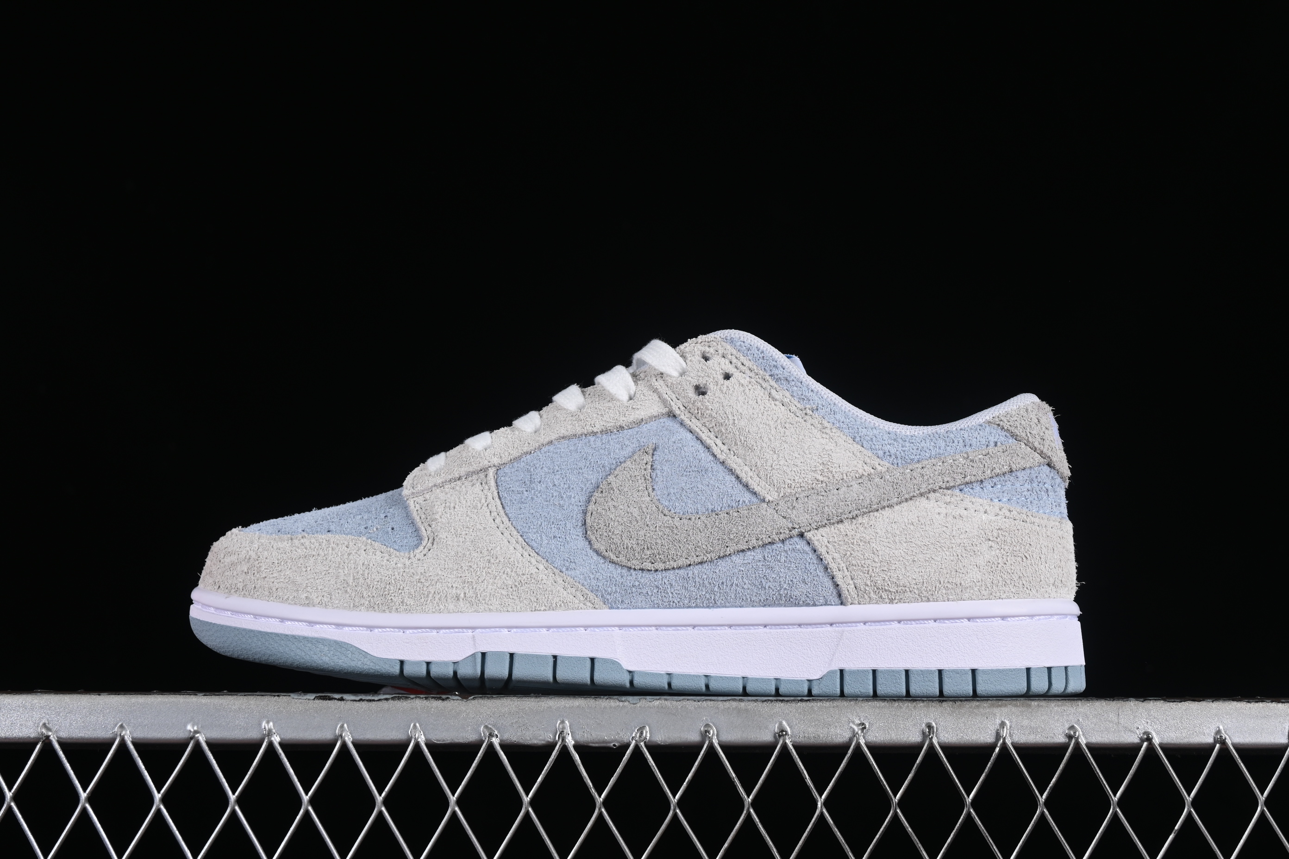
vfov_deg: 18.2
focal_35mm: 75
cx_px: 644
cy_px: 430
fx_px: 2685
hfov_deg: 27.0
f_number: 8
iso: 160
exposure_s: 1/80
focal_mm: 50
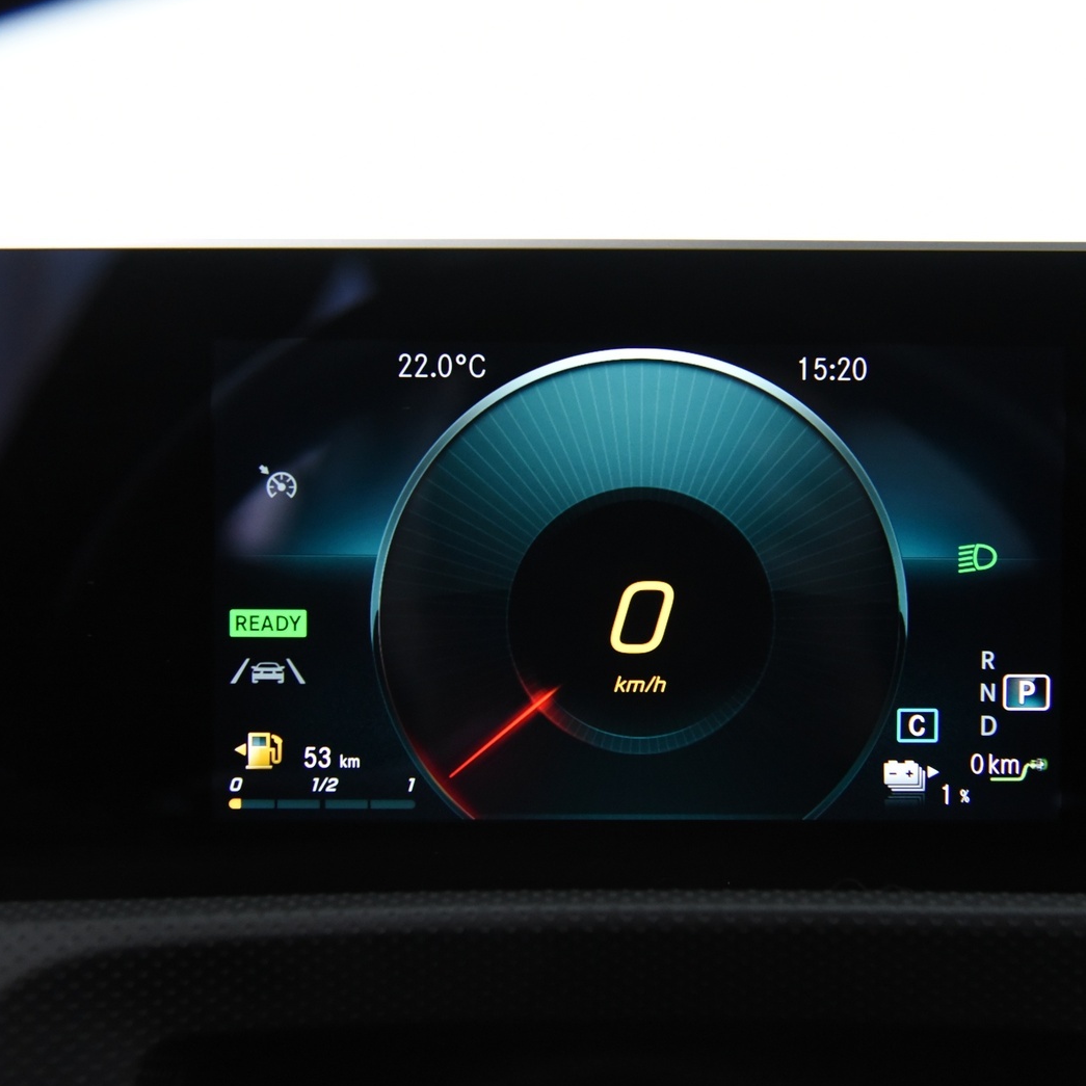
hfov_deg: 34.0
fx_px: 1775
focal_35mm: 50
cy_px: 548
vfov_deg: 34.0
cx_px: 631
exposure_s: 1/30
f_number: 4
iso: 4000
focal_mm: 38
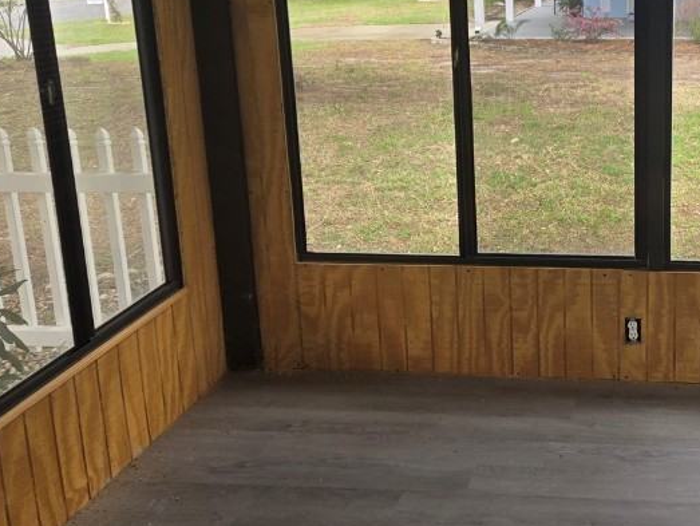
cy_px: 157
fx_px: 911
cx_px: 581
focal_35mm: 45
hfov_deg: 40.0
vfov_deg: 31.8
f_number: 1.8
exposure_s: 1/180
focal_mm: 5.4
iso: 40
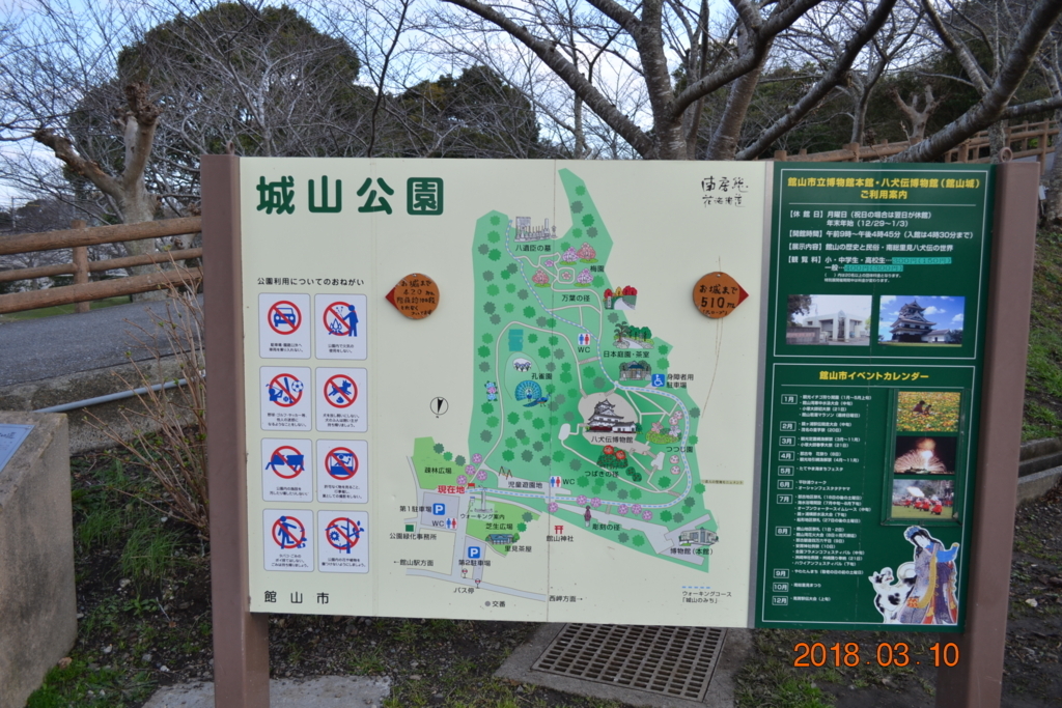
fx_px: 797
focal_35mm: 27
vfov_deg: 47.9
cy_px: 354
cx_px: 531
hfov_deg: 67.4
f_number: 4
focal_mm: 18
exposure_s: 1/200
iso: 100
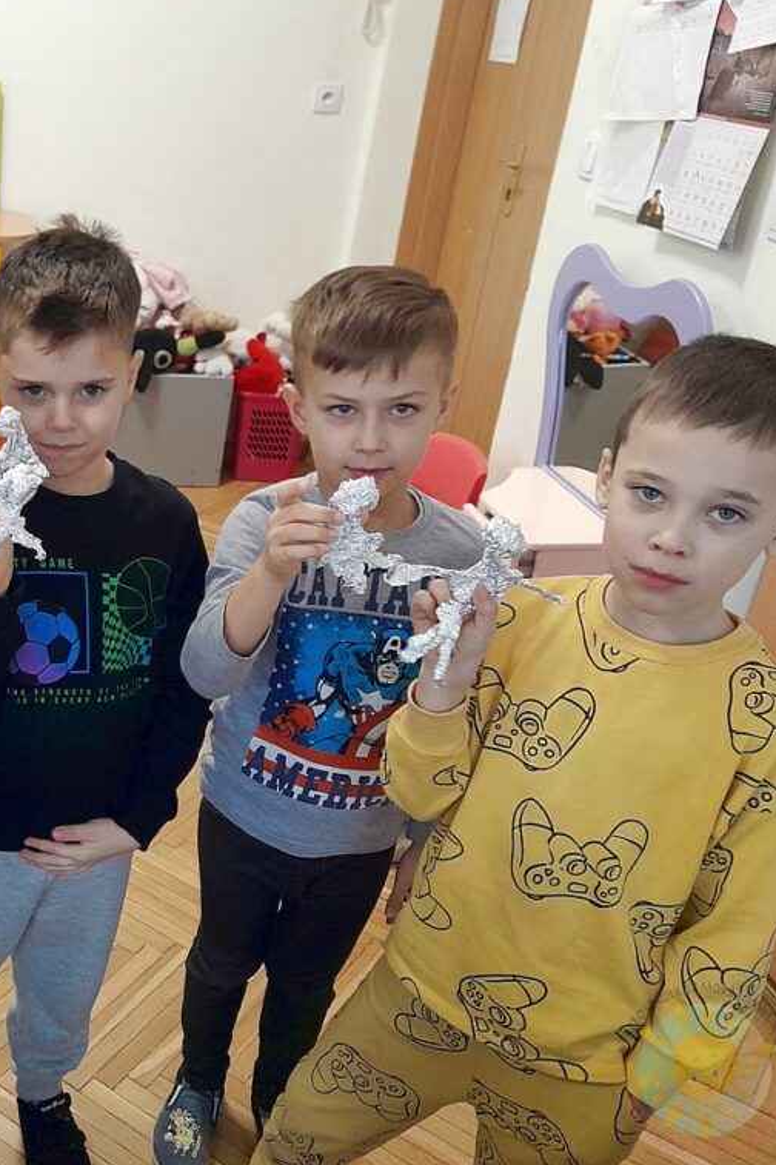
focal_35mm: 38
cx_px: 18
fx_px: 1230
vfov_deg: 50.7
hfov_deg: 32.5
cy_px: 577
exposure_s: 1/50
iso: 320
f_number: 1.8
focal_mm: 4
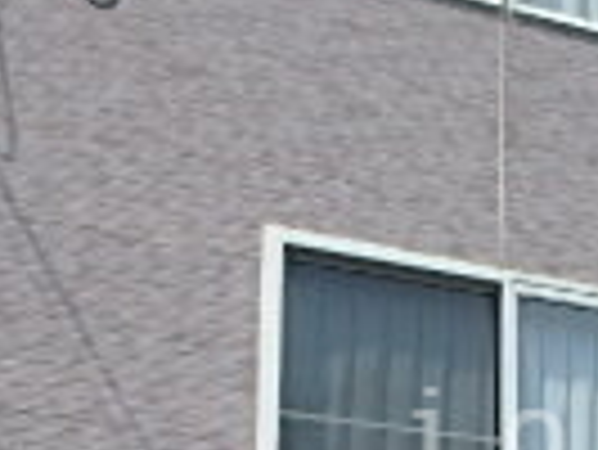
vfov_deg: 14.5
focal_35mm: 101
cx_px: 710
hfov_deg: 18.5
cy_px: 441
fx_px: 1746
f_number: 6
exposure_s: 1/500
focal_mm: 3.7
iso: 125
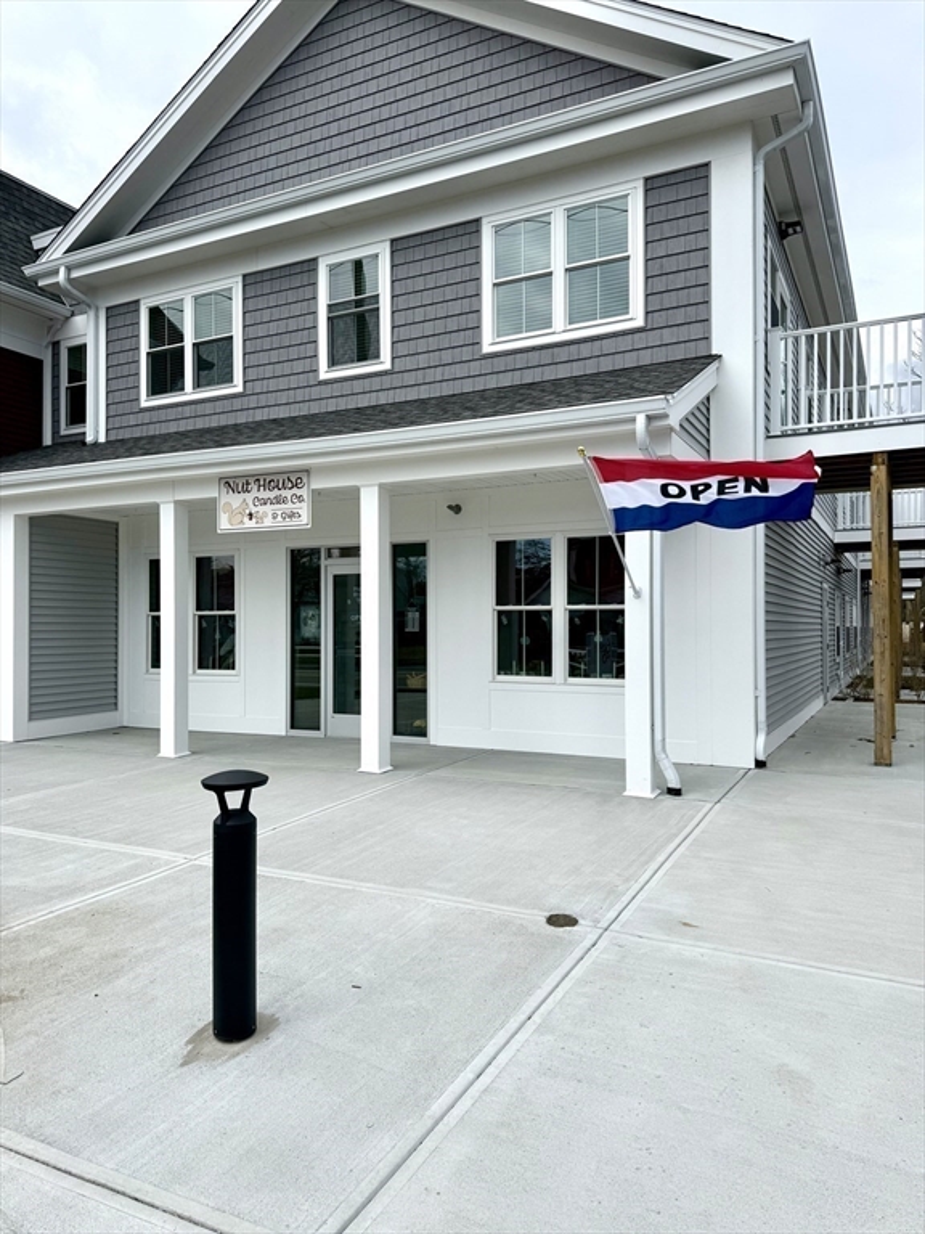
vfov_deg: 71.6
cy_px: 617
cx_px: 462
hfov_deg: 56.8
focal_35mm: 24
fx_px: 855
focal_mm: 6.76
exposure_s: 1/8130
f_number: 1.78
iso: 80
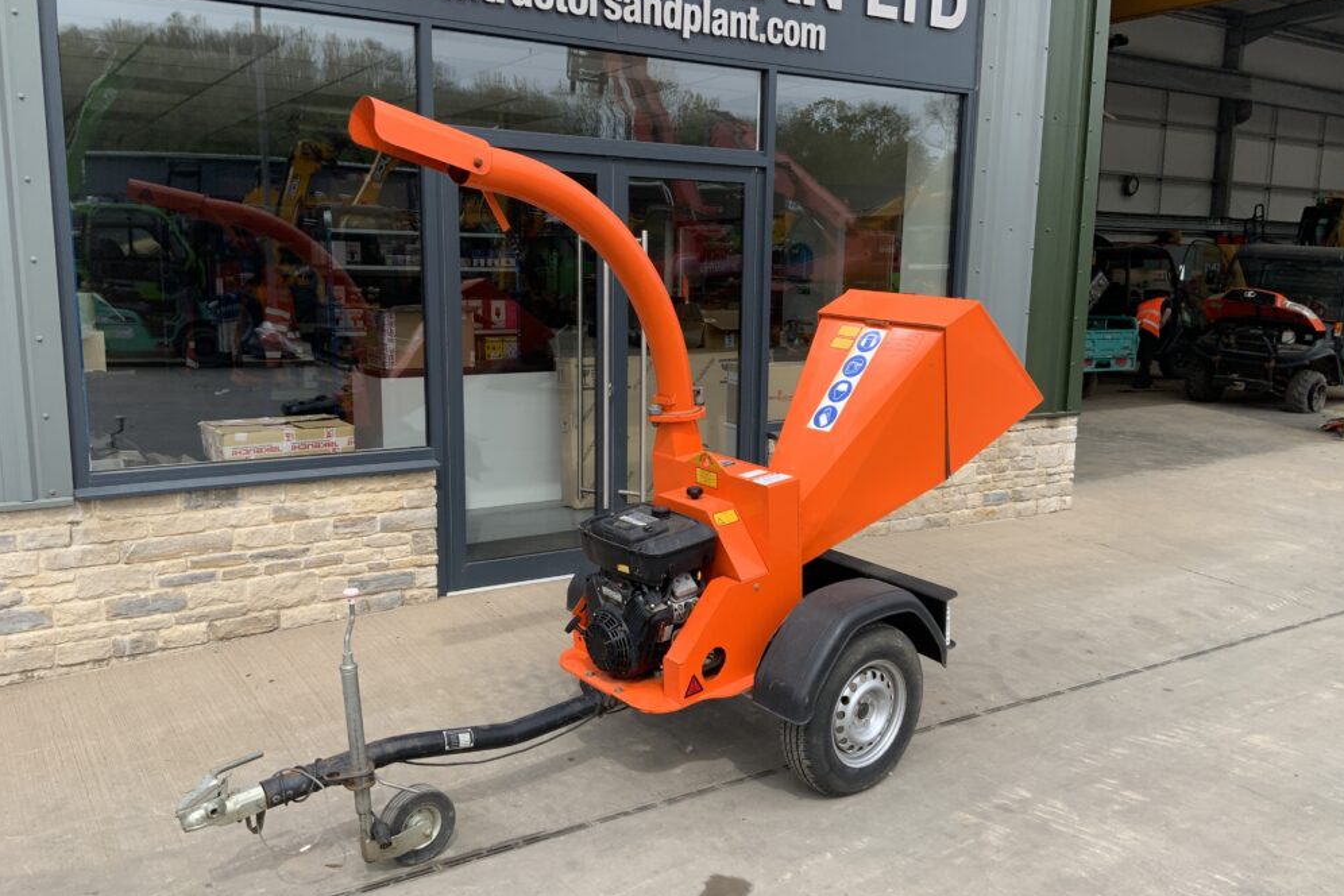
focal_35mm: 31
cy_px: 467
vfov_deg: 42.3
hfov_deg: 60.3
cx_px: 667
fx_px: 1157
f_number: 1.8
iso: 16
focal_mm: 3
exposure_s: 1/1015
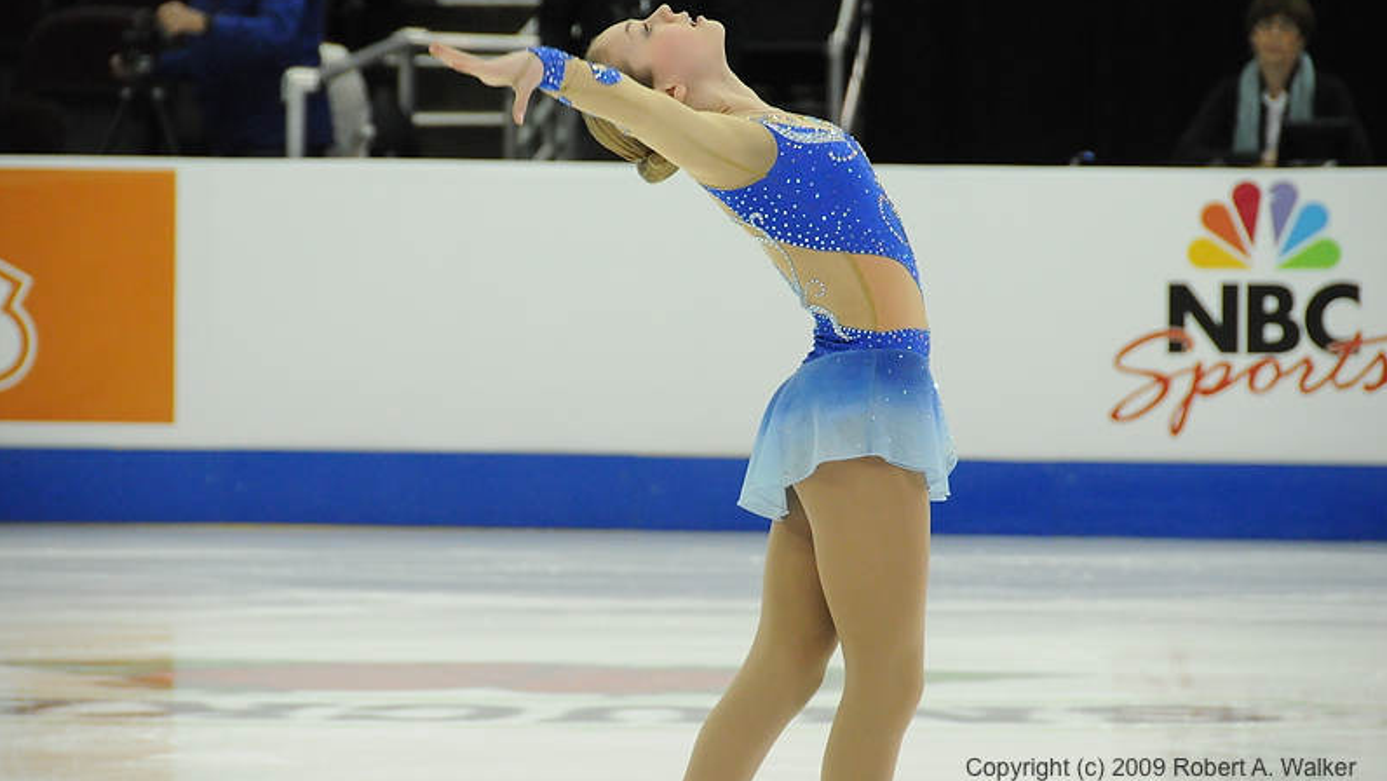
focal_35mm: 268
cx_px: 694
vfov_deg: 4.5
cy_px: 341
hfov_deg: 8.0
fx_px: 9858
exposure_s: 1/640
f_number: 5.6
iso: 3200
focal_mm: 170
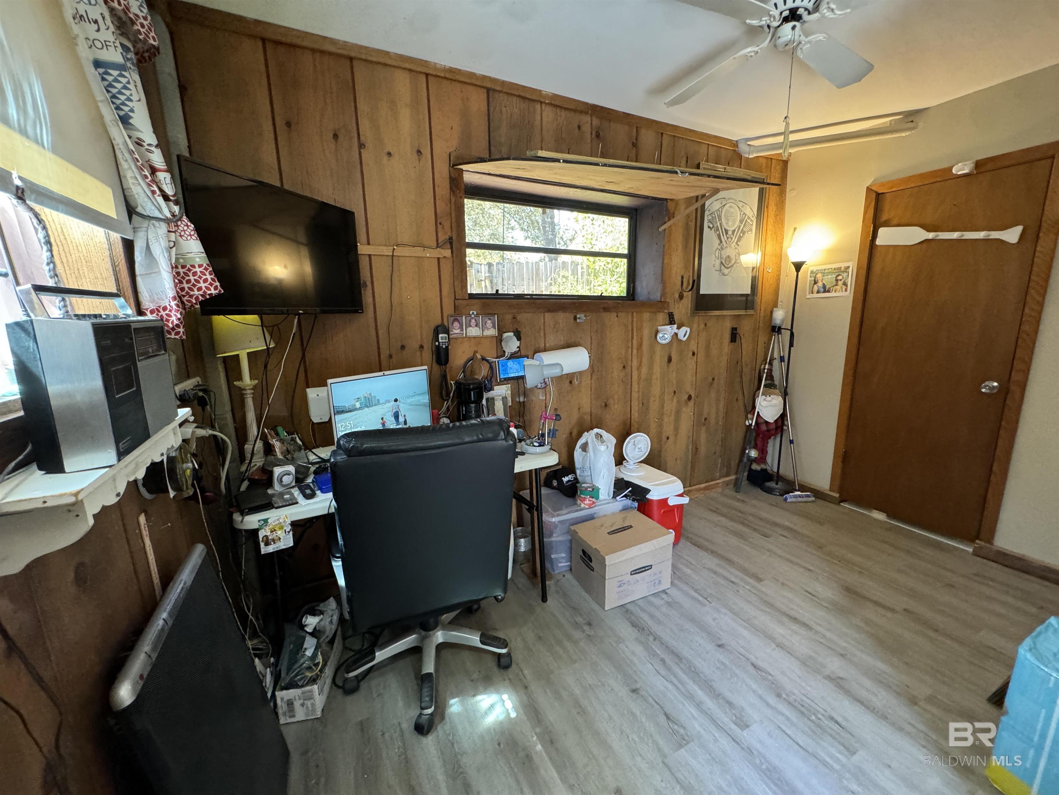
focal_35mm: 14
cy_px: 398
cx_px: 530
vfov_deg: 85.7
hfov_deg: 102.1
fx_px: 428
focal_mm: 2.22
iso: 500
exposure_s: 1/60
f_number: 2.2
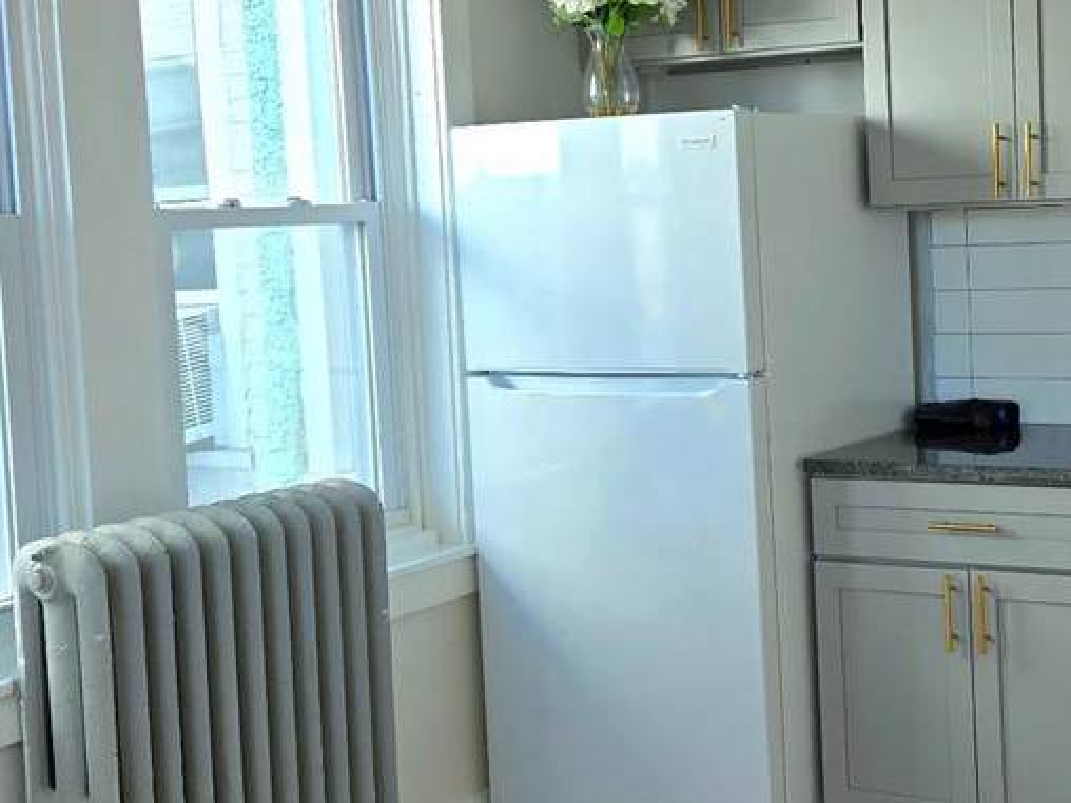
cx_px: 928
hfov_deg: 31.9
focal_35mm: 58
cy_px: 303
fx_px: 1794
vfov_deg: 25.2
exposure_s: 1/127
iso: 25
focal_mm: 5.4
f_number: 1.8
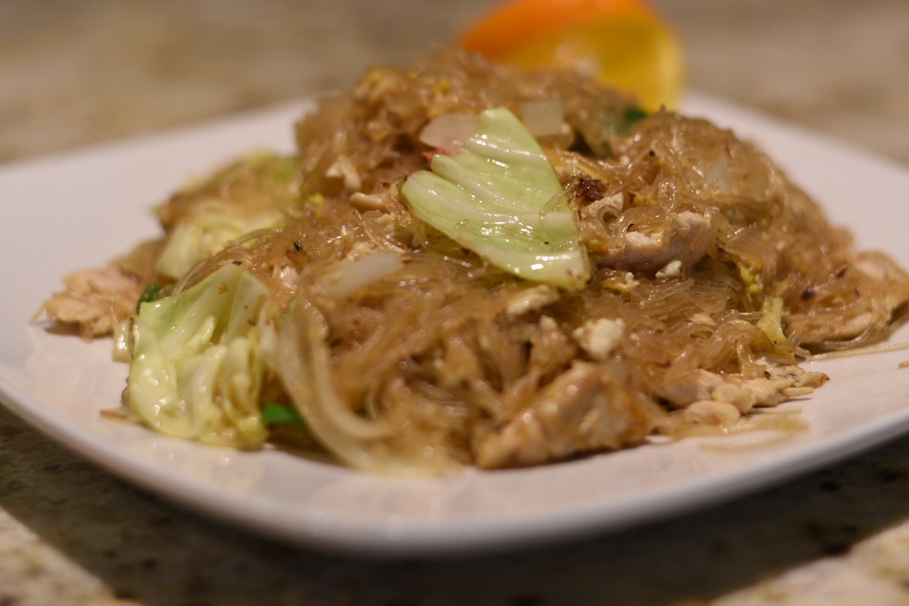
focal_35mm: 66
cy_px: 209
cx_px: 511
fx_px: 1666
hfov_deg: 30.5
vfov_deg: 20.5
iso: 500
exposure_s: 1/125
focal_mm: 50
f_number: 2.2
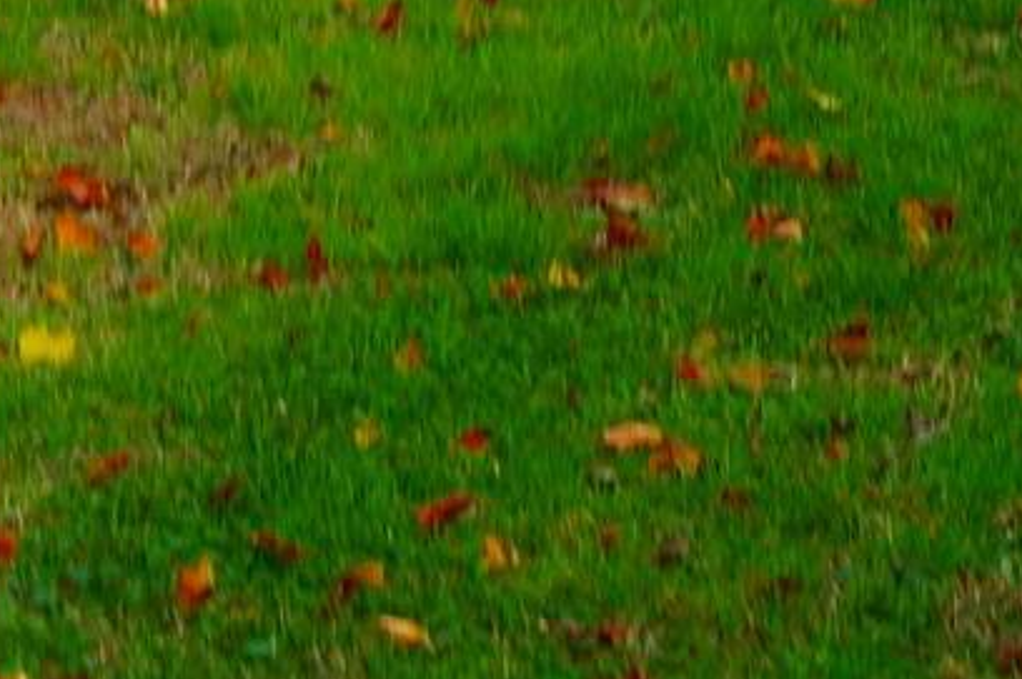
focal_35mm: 249
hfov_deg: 8.1
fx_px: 7046
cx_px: -714
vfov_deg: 5.5
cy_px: -244
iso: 200
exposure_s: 1/80
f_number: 13
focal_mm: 33
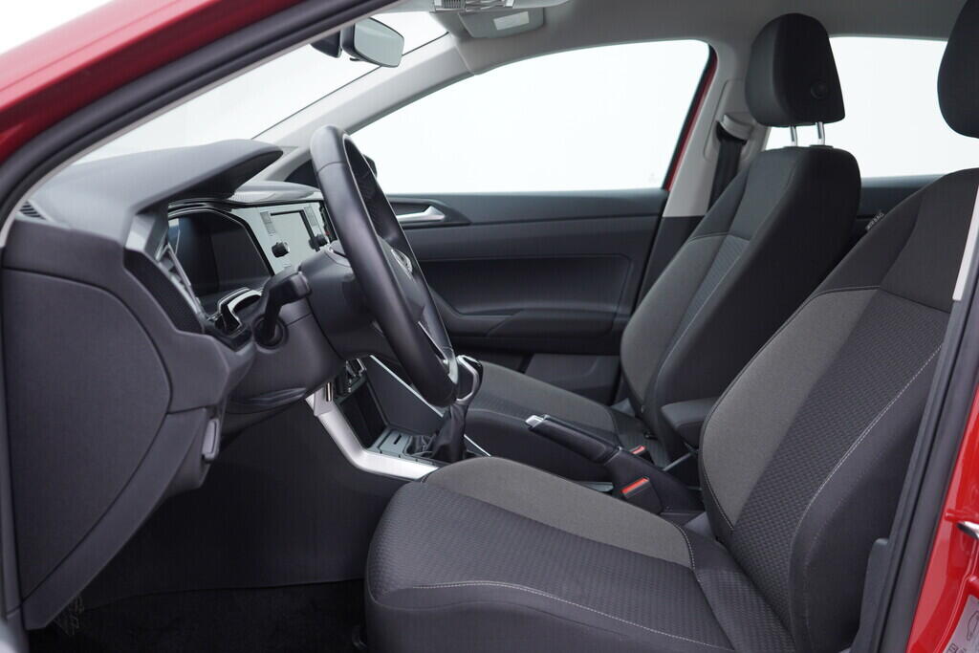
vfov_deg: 36.9
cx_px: 490
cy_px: 326
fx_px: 979
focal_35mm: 36
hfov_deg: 53.1
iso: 125
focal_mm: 24
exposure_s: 1/40
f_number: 3.2
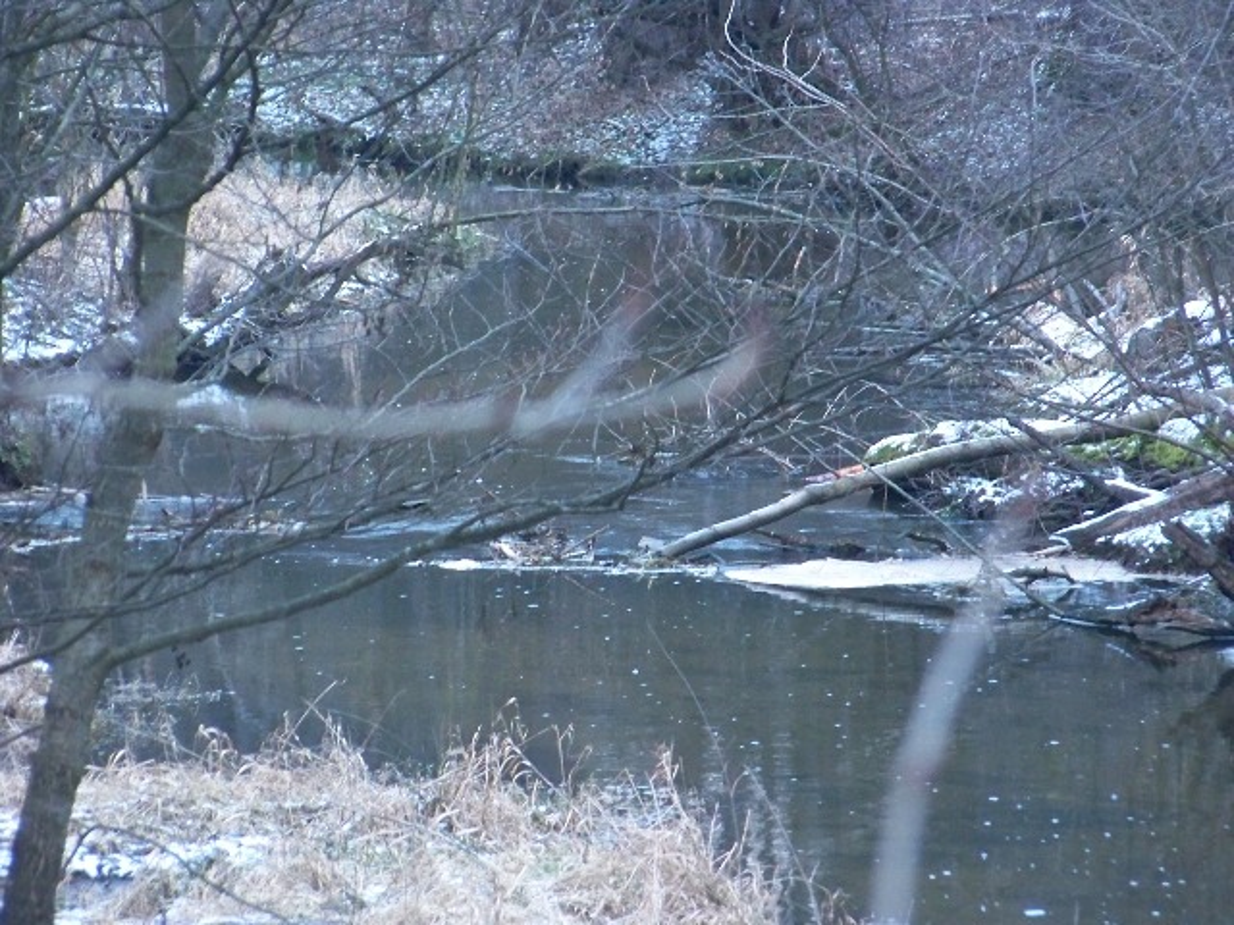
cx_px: 617
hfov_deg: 6.0
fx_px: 11764
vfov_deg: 4.5
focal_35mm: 330
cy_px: 462
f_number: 4
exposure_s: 1/40
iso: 400
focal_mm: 54.9
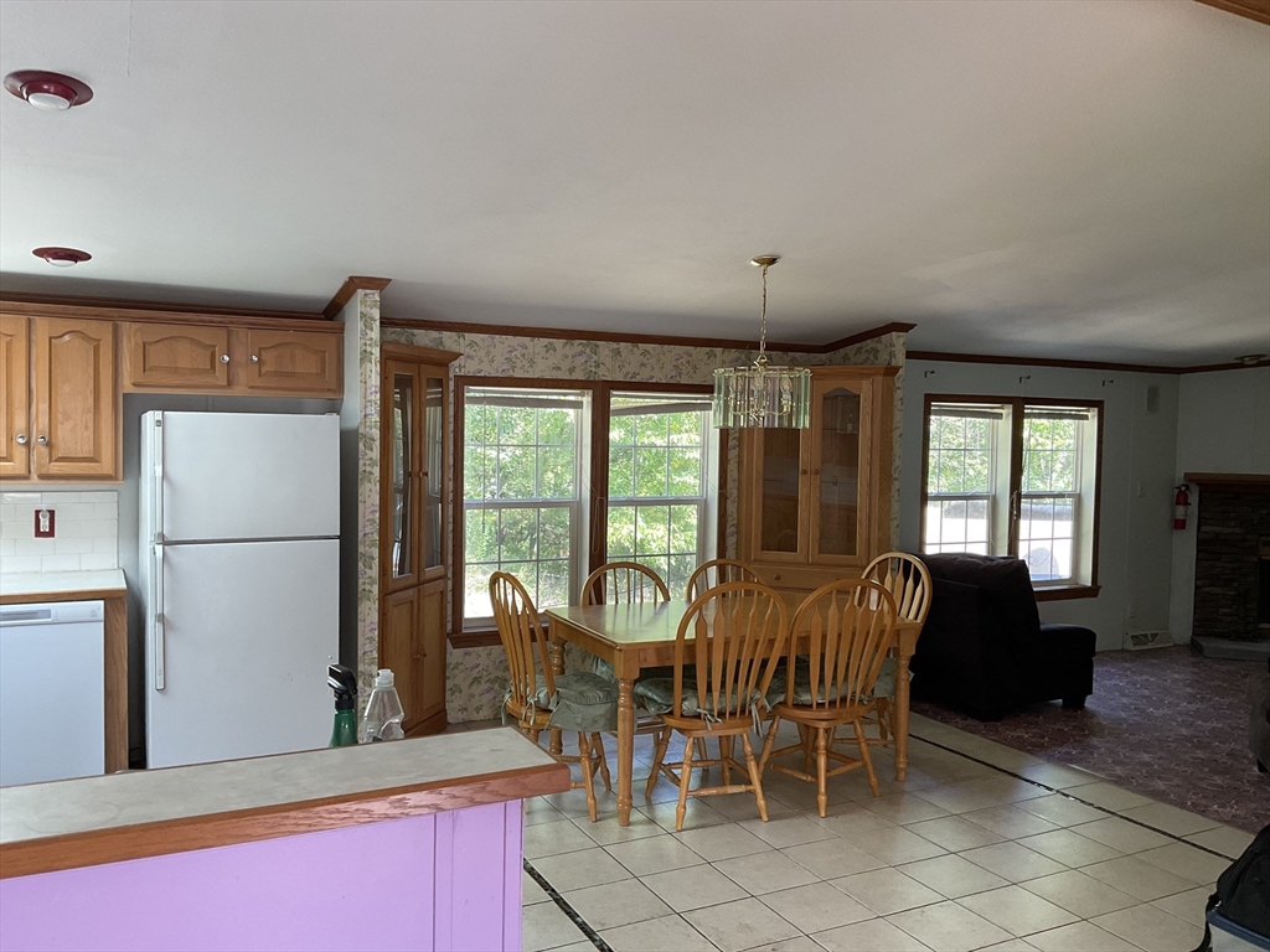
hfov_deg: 61.7
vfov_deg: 48.2
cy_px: 476
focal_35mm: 29
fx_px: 1064
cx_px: 635
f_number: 1.8
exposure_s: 1/60
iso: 50
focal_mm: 3
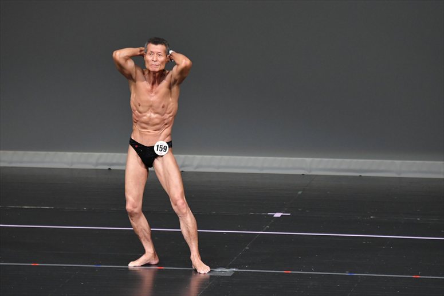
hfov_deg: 6.0
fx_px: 4253
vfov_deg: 4.0
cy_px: 148
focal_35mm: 345
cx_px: 222
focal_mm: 230
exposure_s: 1/400
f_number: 5.6
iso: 4000
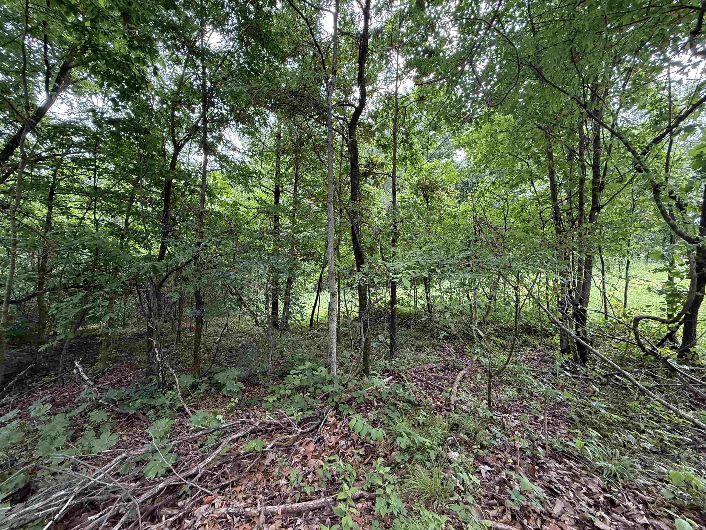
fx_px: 286
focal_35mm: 14
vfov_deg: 85.7
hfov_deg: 102.1
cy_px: 265
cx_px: 353
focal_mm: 2.22
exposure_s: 1/99
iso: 125
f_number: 2.2
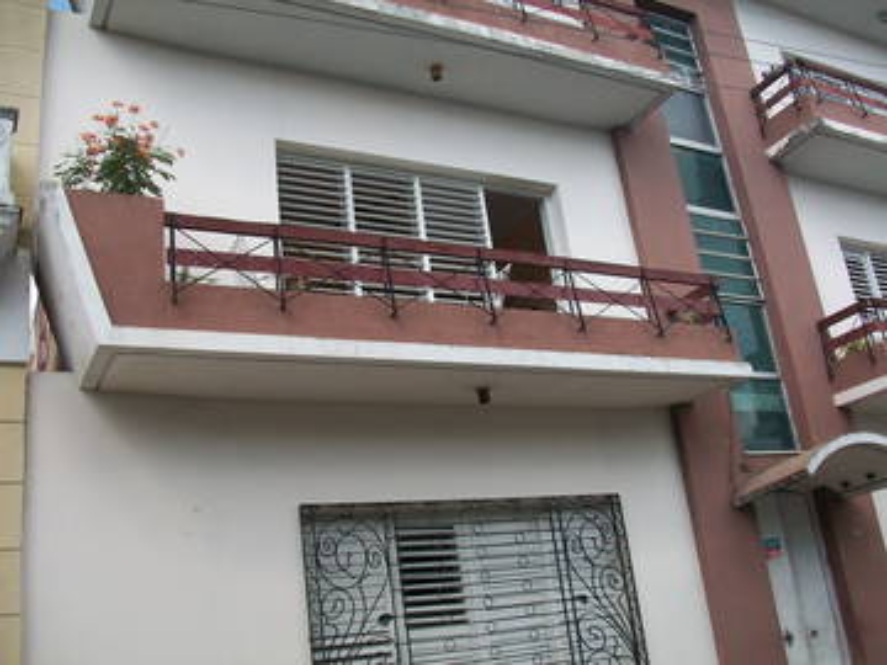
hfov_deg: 54.0
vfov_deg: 41.8
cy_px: 332
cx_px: 444
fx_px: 871
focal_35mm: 34
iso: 80
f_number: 2.8
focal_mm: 5.7
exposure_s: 1/640
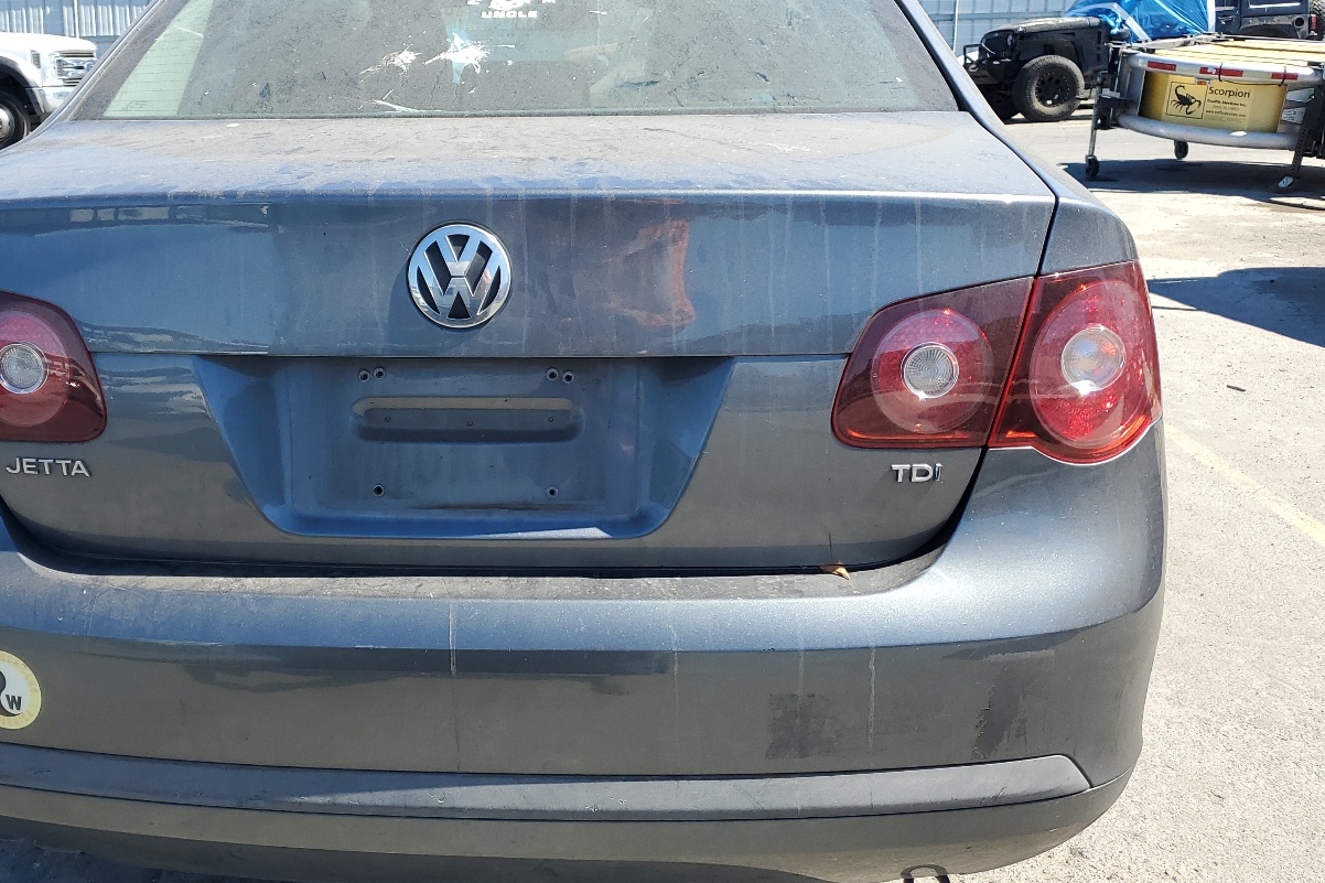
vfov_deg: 36.9
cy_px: 418
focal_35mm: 36
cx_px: 497
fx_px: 1325
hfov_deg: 52.6
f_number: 1.5
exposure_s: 1/1111
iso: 50
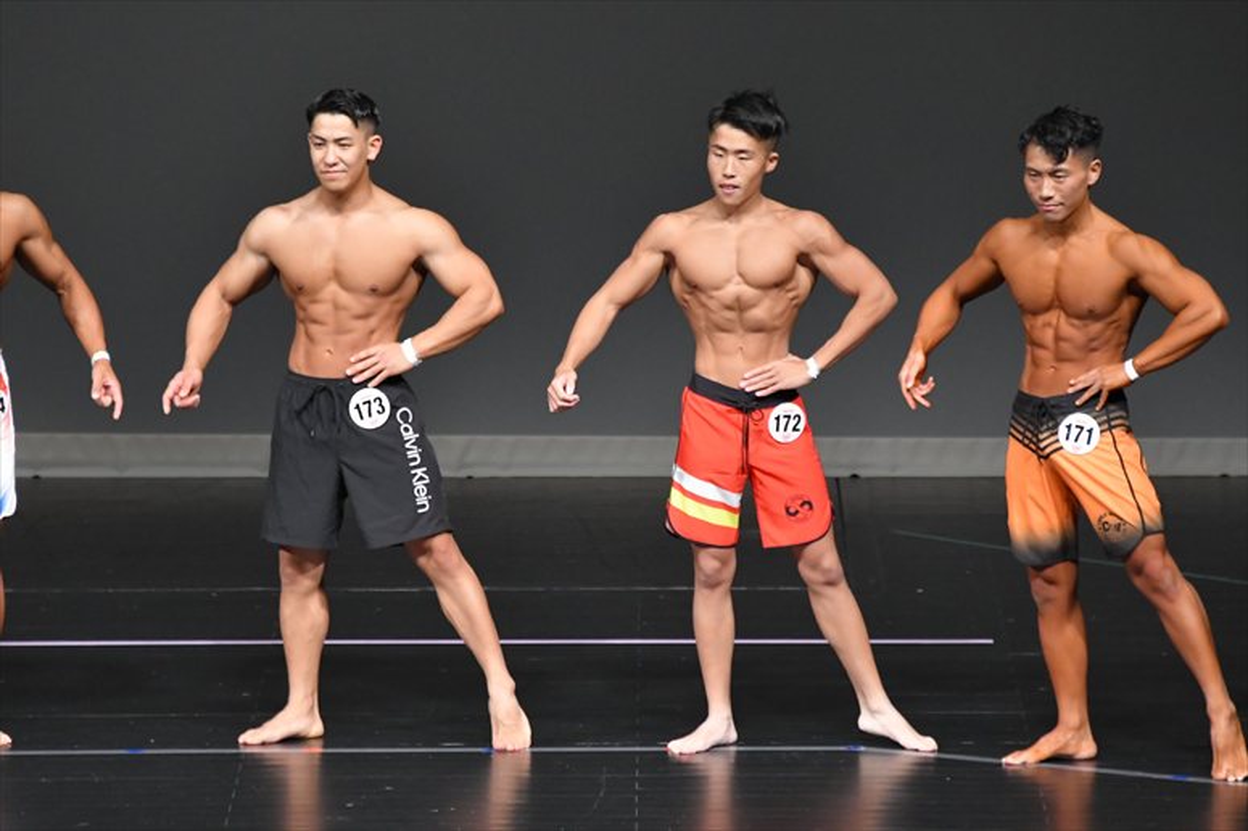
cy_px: 416
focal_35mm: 345
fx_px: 11954
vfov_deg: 4.0
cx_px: 624
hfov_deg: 6.0
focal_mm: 230
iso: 4000
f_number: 5.6
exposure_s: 1/400
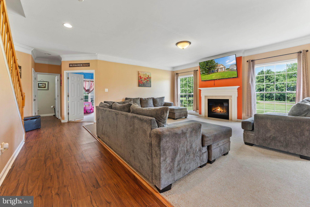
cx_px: 155
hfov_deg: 104.2
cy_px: 104
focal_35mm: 14
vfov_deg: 81.2
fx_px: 121
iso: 500
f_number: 8
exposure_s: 1/5
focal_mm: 14
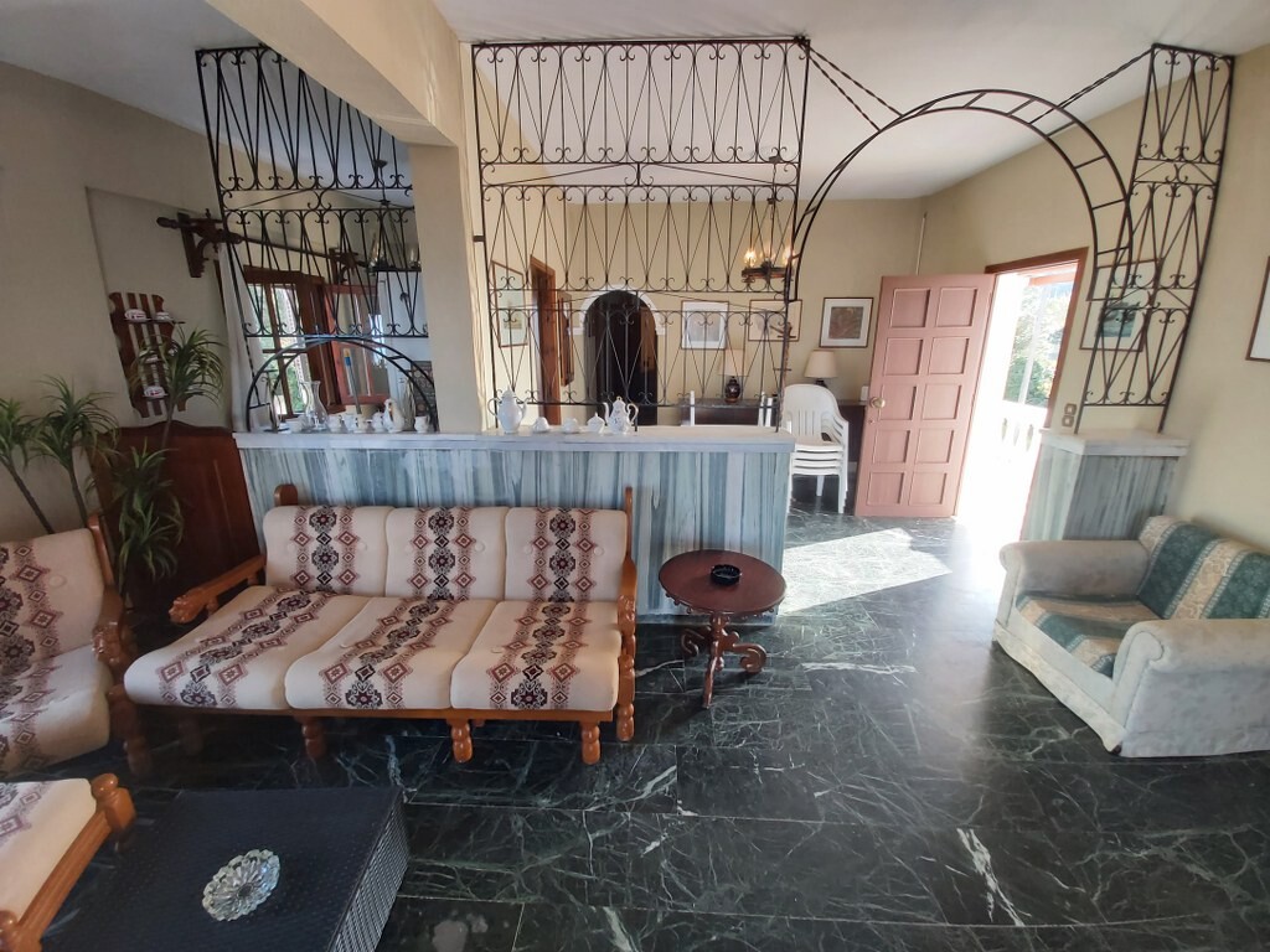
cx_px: 635
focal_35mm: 12
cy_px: 476
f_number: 2.2
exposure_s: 1/50
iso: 100
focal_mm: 1.42
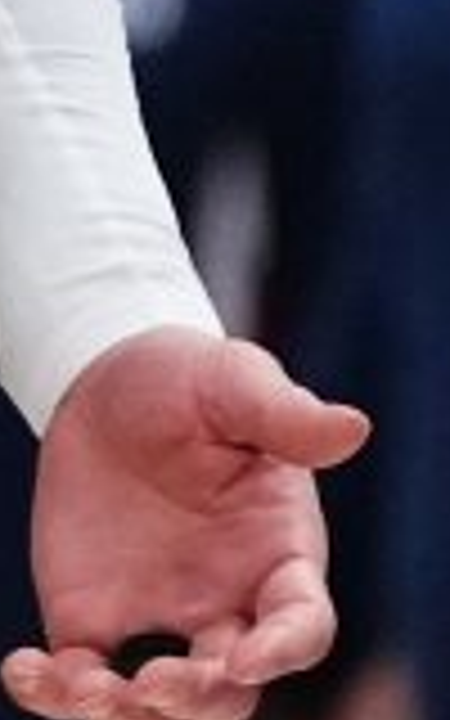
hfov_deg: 1.1
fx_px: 24292
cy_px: -405
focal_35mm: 1238
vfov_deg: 1.7
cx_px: -569
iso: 4000
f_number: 2.8
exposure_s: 1/2000
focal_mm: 194
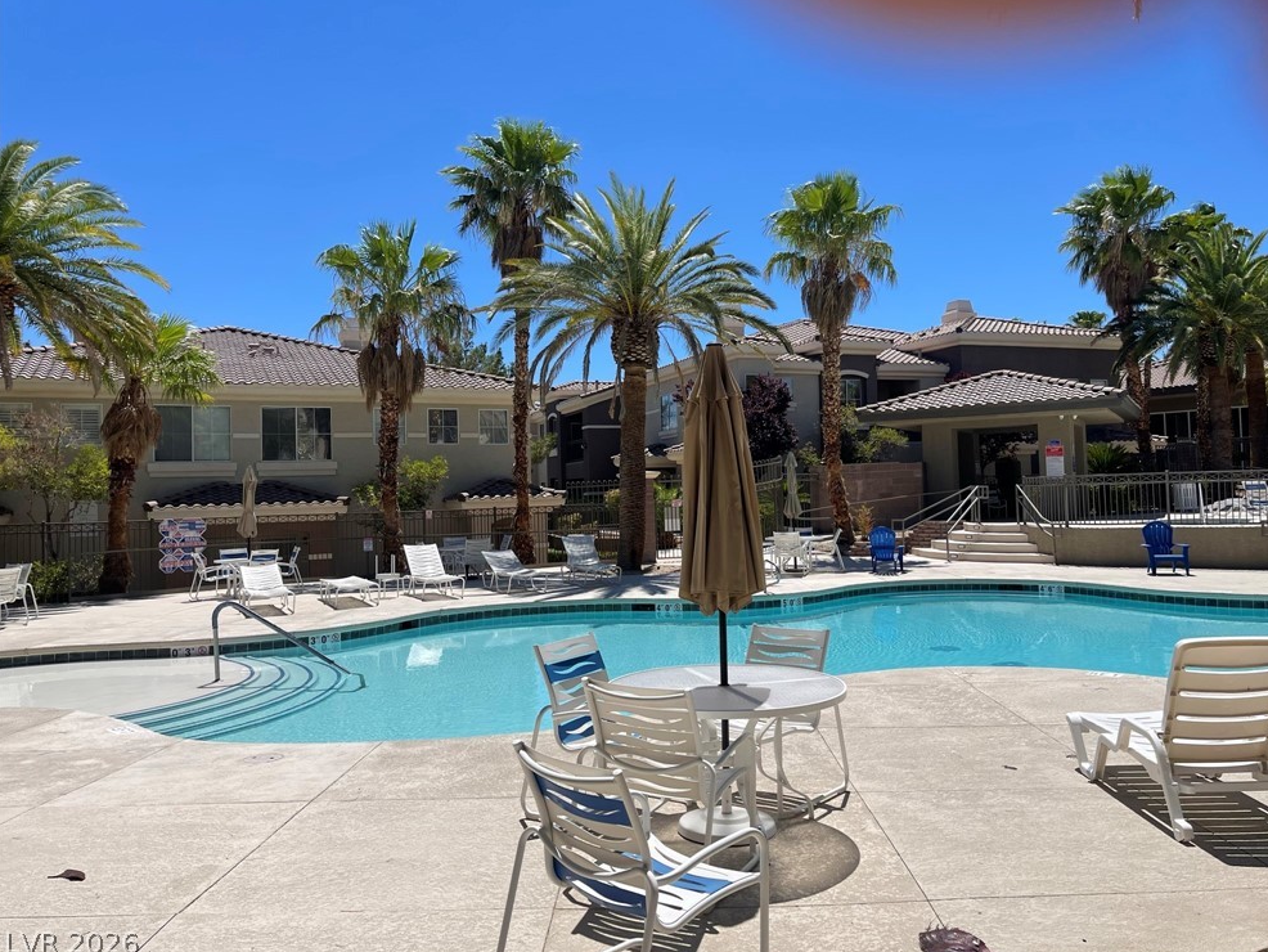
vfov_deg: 51.4
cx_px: 656
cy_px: 470
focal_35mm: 27
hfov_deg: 65.3
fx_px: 989
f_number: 1.6
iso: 32
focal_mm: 5.1
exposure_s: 1/5618
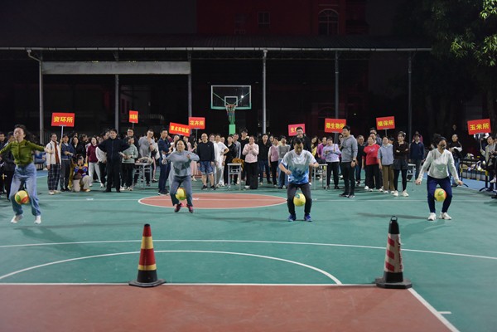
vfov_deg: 31.9
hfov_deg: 46.4
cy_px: 166
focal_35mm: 42
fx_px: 580
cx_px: 248
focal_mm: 42
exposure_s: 1/125
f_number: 2.8
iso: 2800
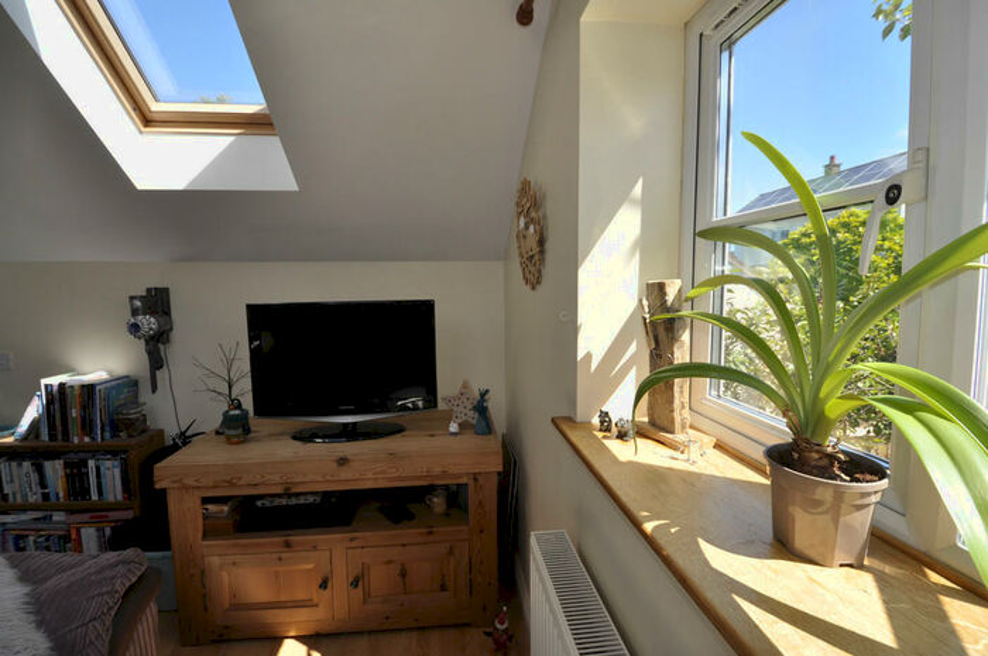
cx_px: 494
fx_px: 411
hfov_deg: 100.5
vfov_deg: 77.2
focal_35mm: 15
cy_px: 328
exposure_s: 1/200
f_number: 6.3
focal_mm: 10
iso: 200
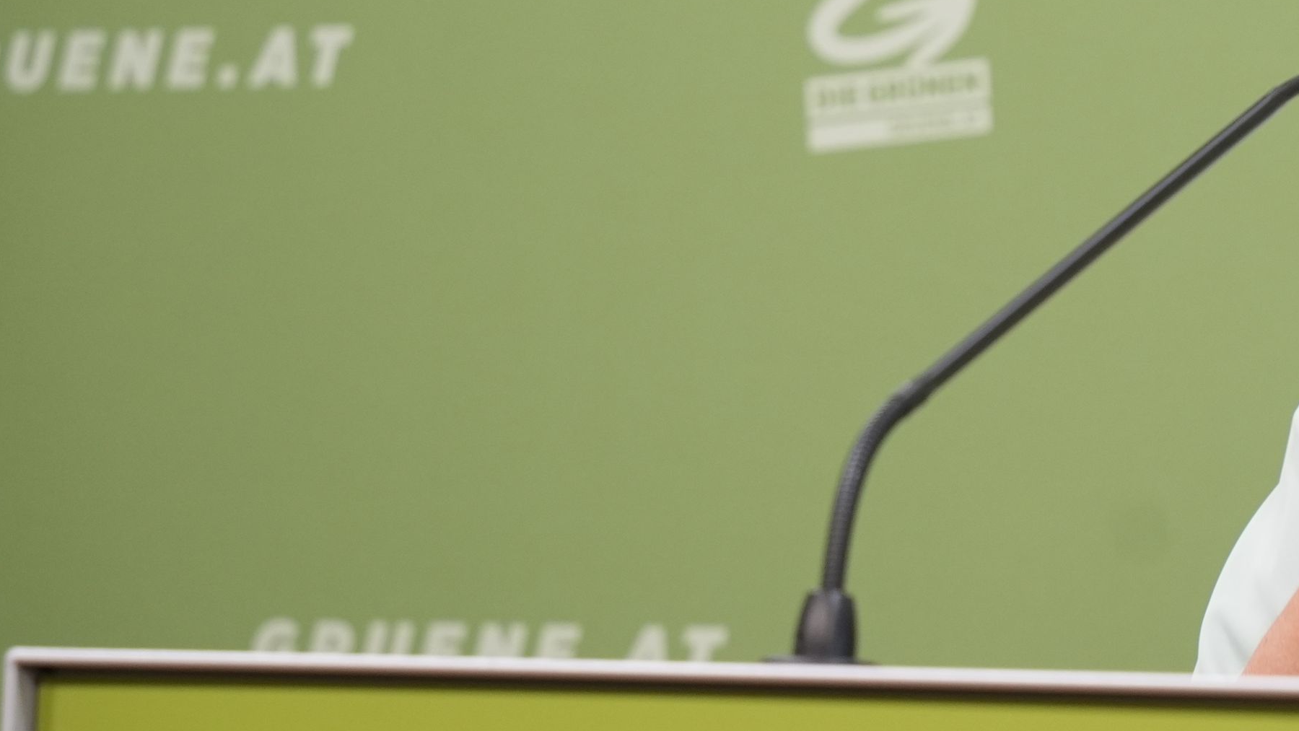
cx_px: 1263
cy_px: 168
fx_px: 8819
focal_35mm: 256
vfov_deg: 4.7
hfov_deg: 8.4
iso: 1600
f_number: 5
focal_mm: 110
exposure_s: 1/400
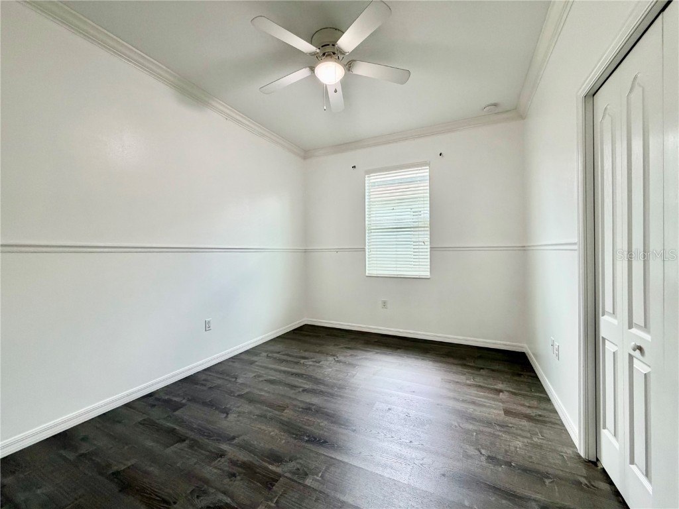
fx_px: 275
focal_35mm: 14
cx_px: 340
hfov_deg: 102.1
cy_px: 254
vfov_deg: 85.7
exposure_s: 1/120
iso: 250
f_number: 2.2
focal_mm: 2.22
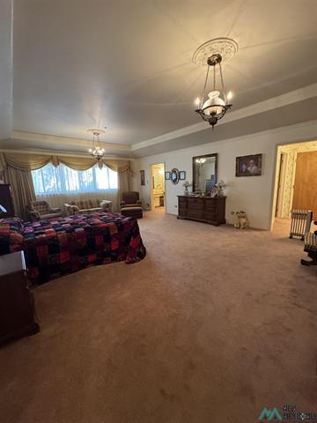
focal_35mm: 14
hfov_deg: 85.7
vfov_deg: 102.1
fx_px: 171
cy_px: 212
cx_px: 158
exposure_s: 1/60
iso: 800
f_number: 2.2
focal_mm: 2.22
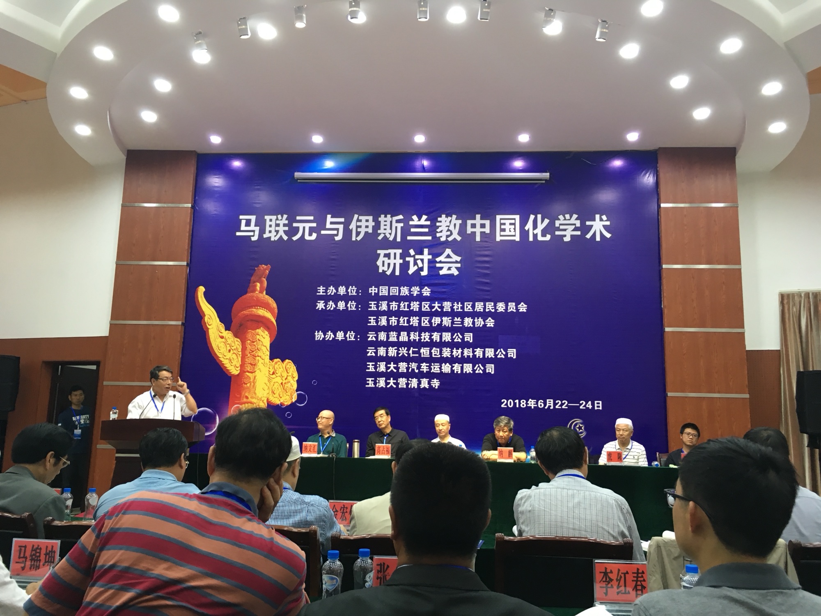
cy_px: 308
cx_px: 410
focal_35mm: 29
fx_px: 688
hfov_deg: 61.7
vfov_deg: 48.2
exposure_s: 1/33
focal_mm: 4.15
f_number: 2.2
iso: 100
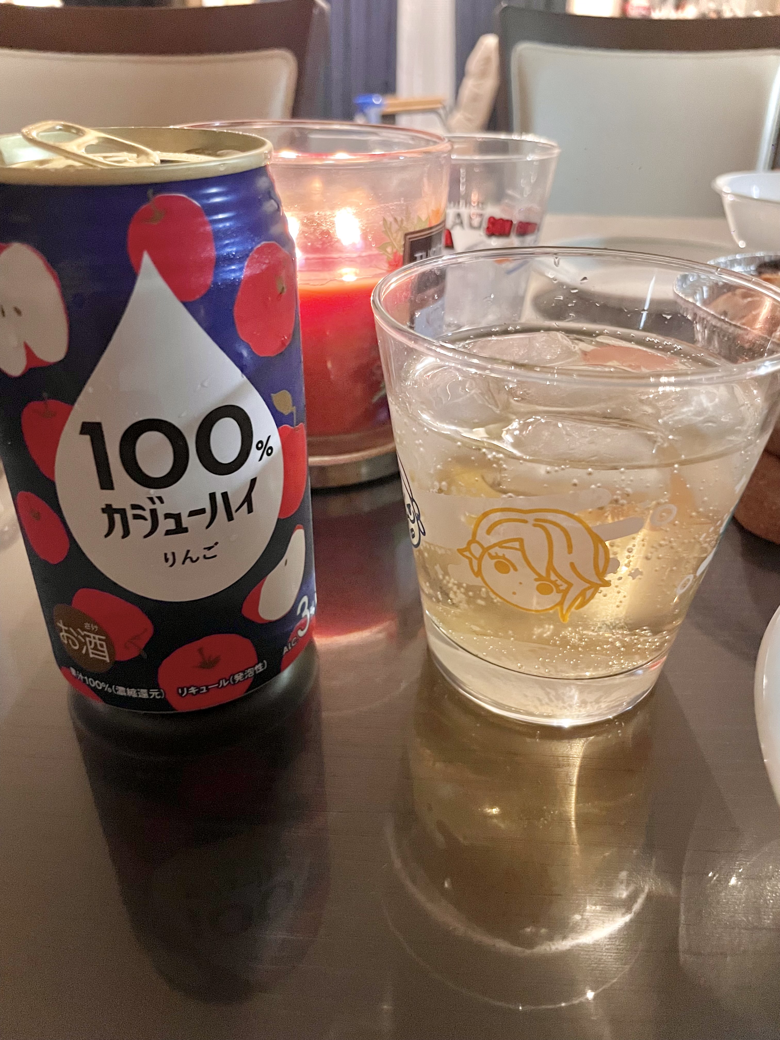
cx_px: 390
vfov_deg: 67.3
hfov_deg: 53.1
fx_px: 781
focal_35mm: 26
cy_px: 520
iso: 800
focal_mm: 4.2
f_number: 1.6
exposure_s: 1/30
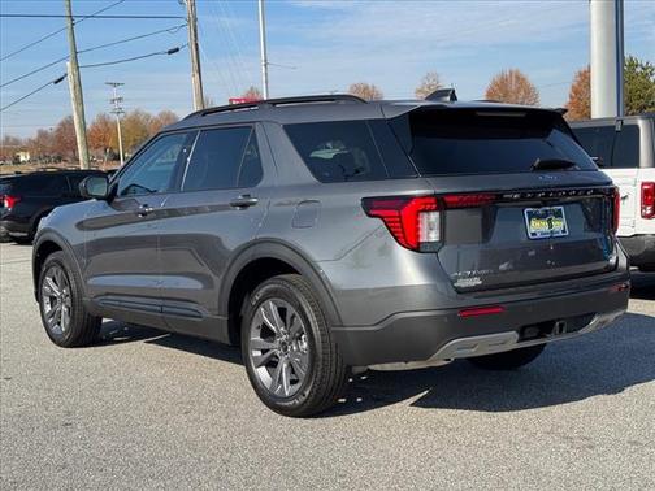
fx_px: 908
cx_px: 328
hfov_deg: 39.7
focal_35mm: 48
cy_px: 246
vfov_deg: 30.3
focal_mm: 6.76
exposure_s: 1/3425
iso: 64
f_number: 1.78
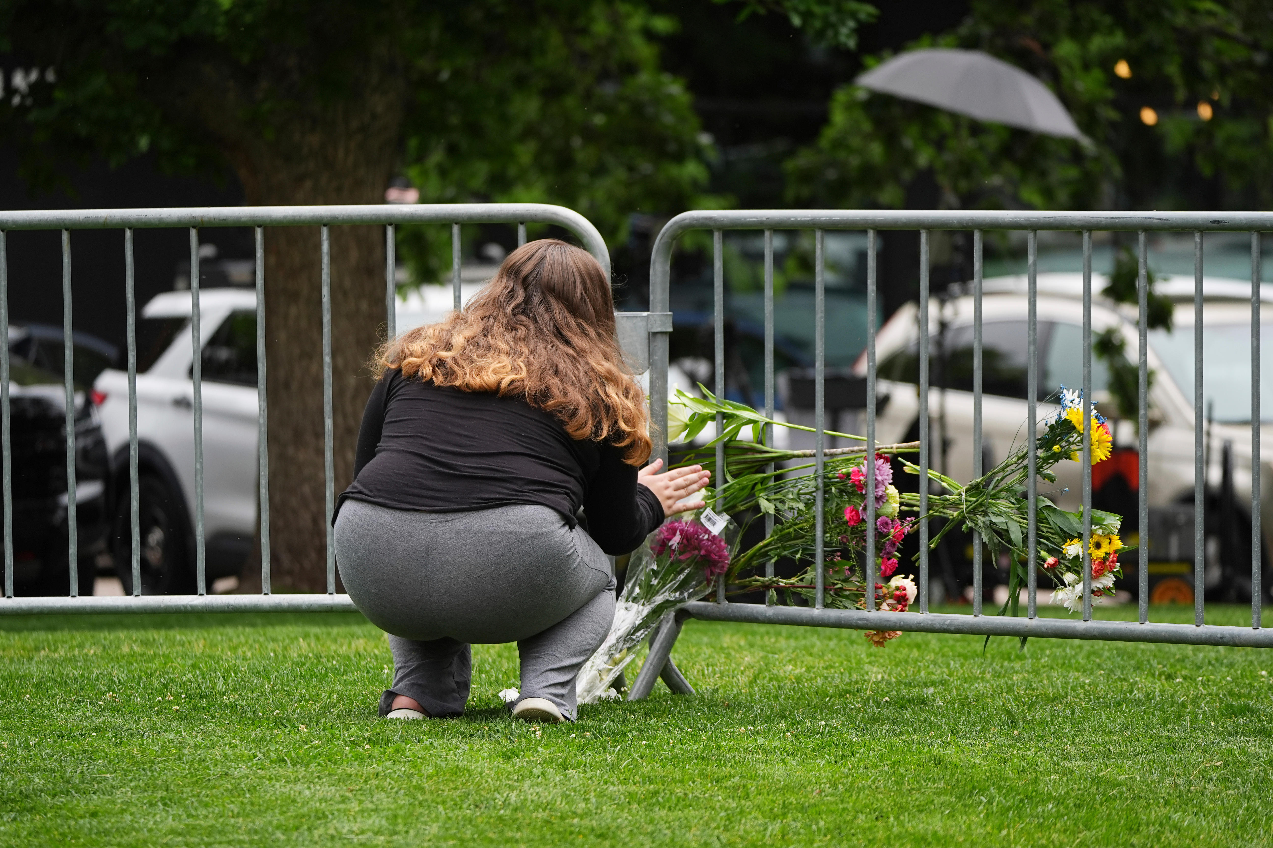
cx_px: 636
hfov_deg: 9.9
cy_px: 424
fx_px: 7354
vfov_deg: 6.6
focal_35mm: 208
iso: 500
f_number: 5
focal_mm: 208
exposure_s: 1/1000
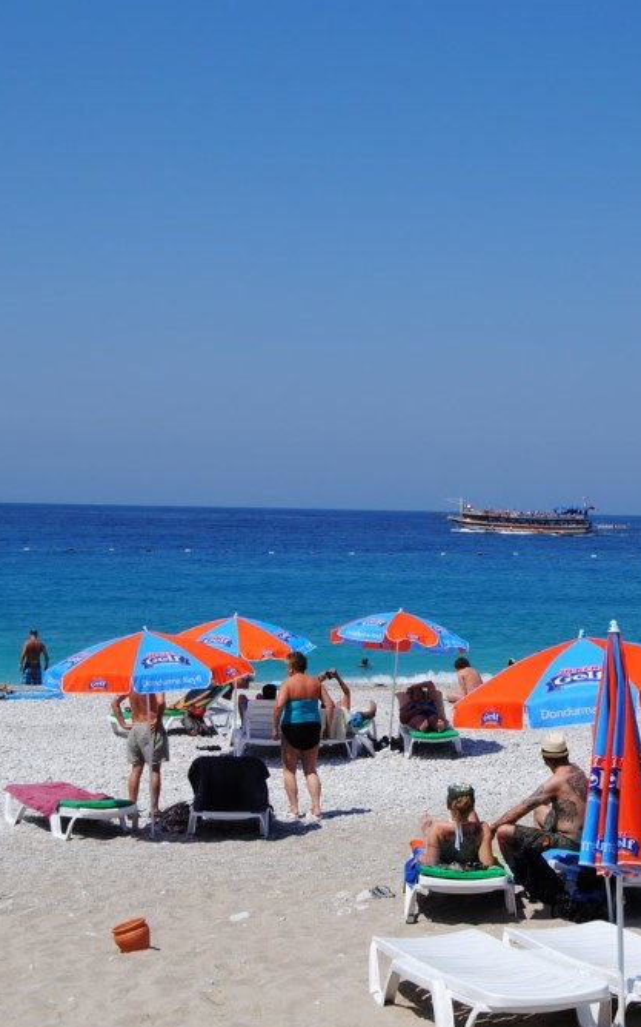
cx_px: 503
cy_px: 583
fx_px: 1762
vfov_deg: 32.4
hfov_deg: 20.4
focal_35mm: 63
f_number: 9
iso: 100
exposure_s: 1/320
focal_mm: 24
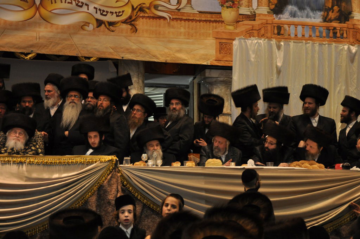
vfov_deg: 18.9
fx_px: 719
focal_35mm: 72
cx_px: 180
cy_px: 120
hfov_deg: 28.1
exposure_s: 1/60
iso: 800
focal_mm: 48
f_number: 4.8
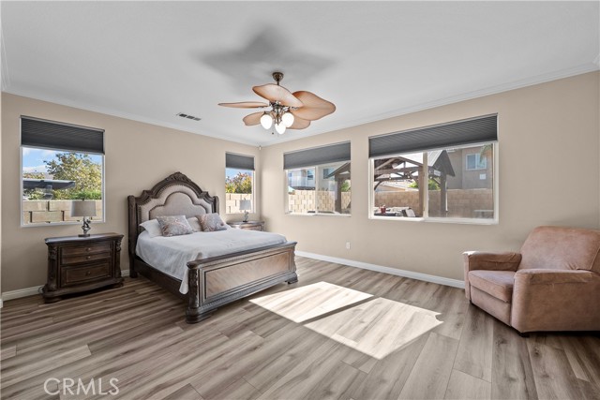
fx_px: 217
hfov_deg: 108.3
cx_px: 300
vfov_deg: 85.5
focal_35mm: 13
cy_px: 200
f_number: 9
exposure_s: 1/13
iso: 250
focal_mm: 13
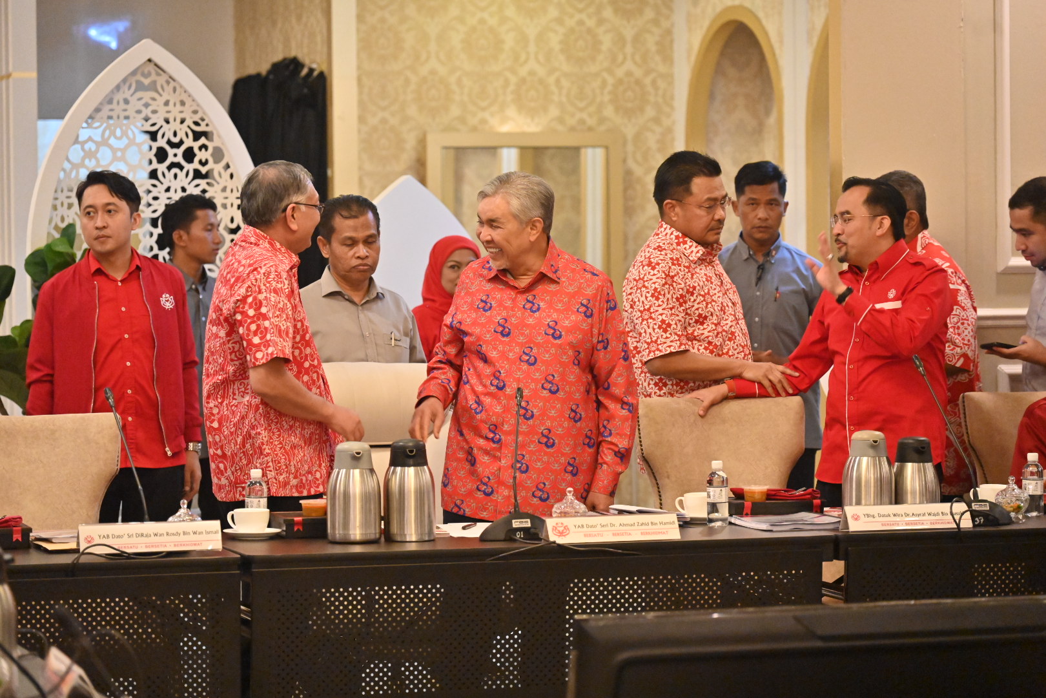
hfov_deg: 17.8
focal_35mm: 115
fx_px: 3341
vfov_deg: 11.9
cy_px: 349
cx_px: 523
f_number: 4
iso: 5000
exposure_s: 1/200
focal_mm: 115
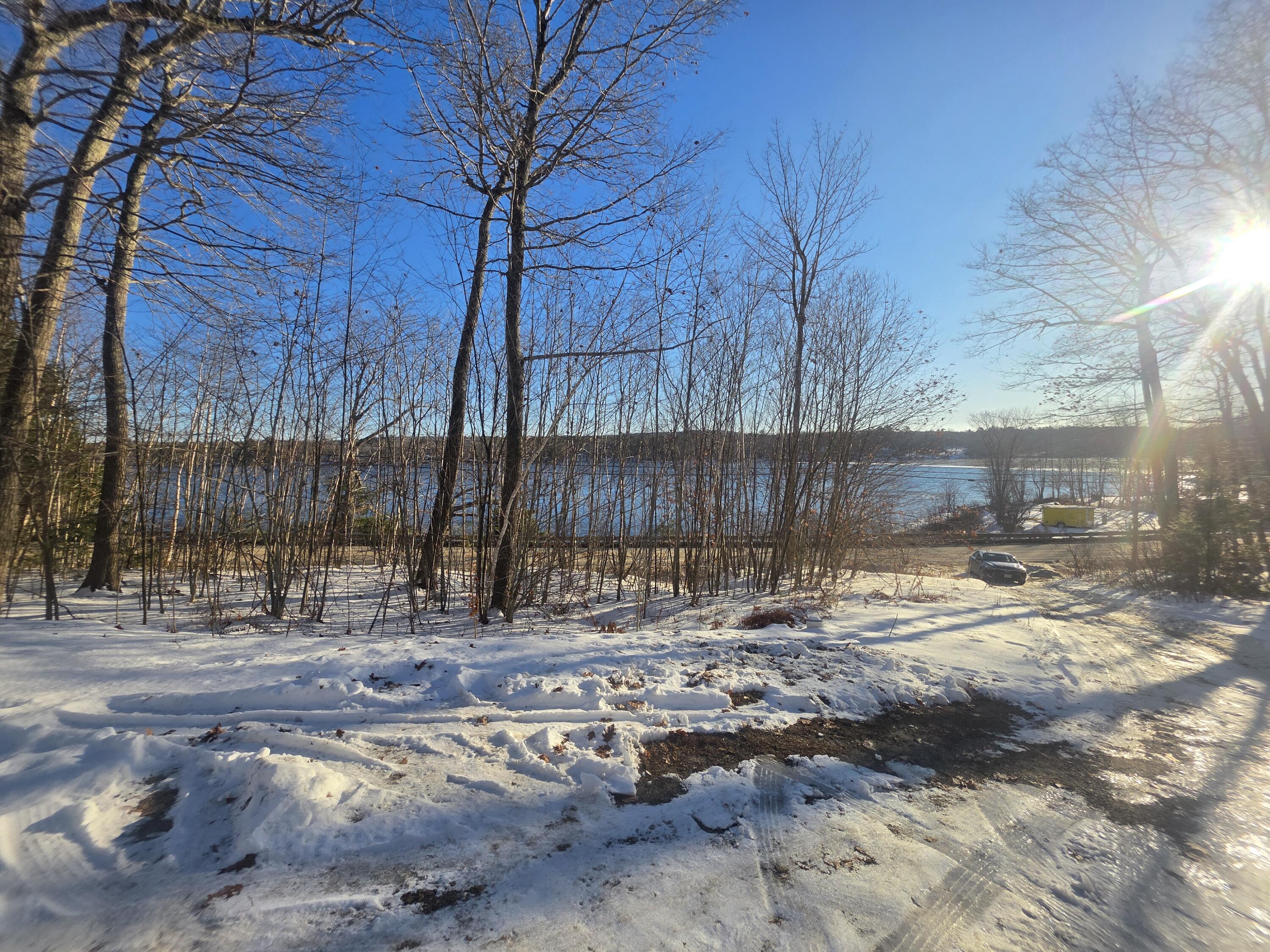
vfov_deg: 89.9
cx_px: 635
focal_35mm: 13
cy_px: 476
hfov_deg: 106.2
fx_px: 477
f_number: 1.9
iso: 40
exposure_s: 1/1946
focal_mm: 2.2
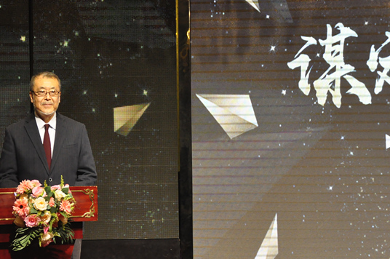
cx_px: 151
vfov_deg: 13.3
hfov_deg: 19.8
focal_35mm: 103
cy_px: 103
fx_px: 1114
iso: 2000
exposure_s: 1/125
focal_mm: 46
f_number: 6.3
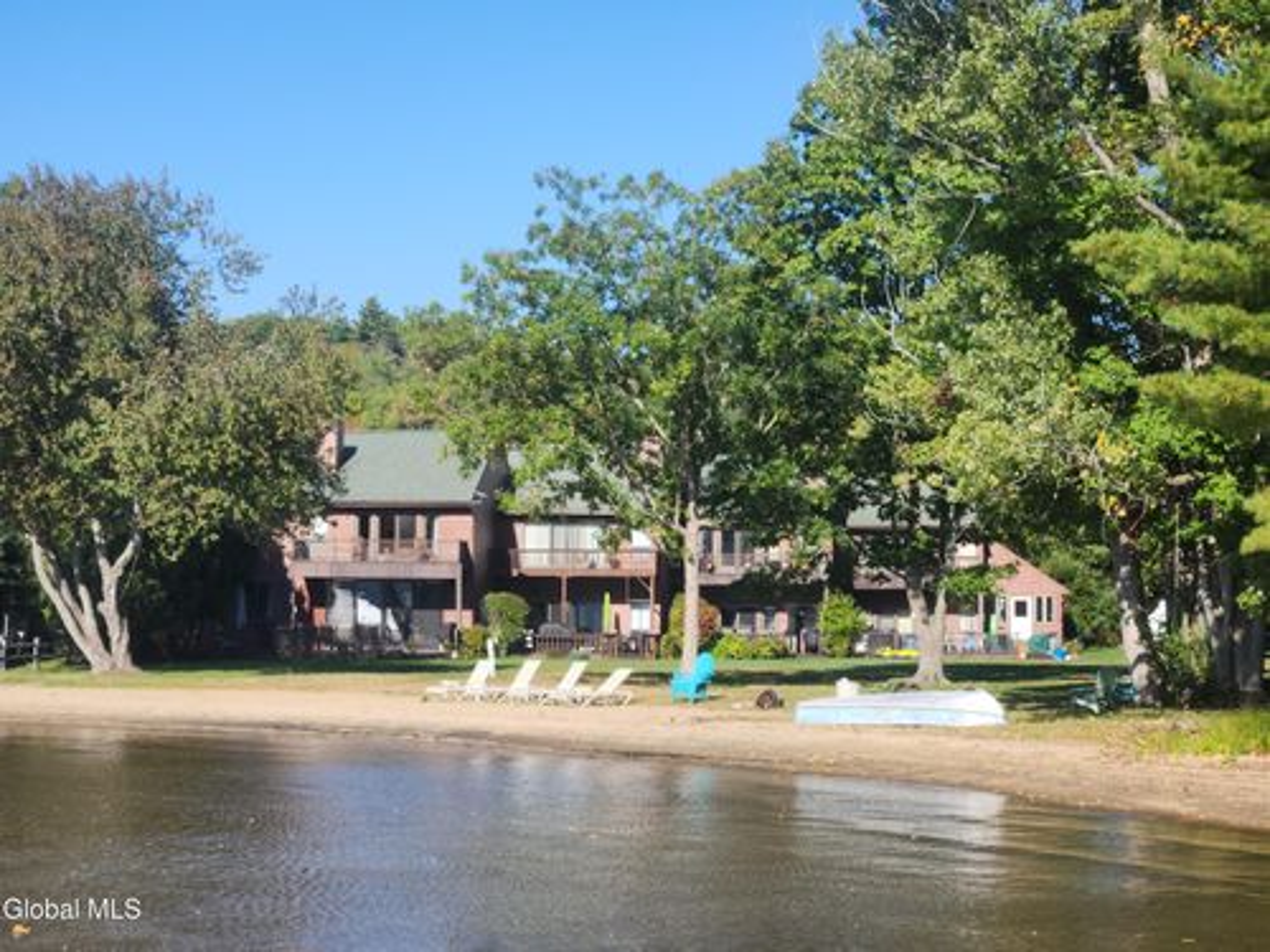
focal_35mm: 69
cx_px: 635
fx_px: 2531
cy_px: 476
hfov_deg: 28.2
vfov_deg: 21.3
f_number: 2.4
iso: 25
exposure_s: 1/670
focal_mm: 7
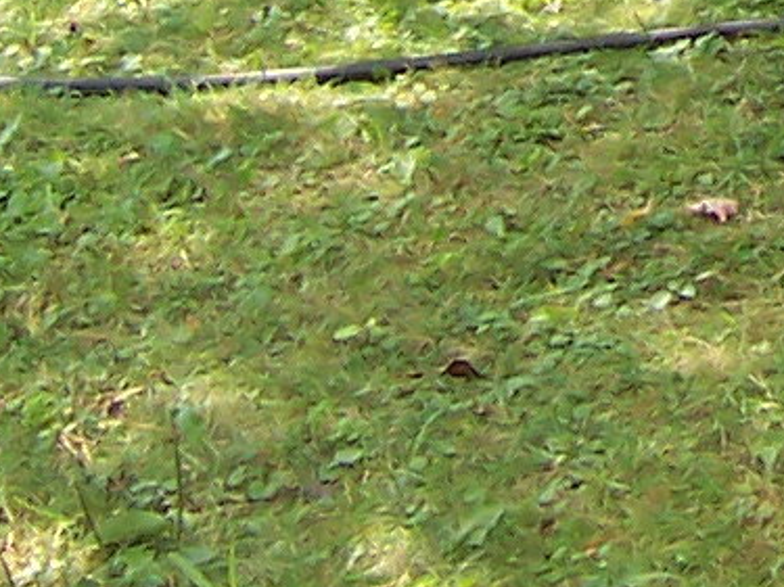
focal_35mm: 195
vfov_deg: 7.2
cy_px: -792
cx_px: 1526
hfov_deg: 9.5
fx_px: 4415
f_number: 3.4
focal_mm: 5.6
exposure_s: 1/125
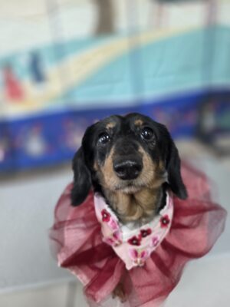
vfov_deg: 73.9
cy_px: 154
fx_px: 204
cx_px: 115
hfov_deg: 58.9
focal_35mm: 23
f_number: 1.7
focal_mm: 6.3
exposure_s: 1/120
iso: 200
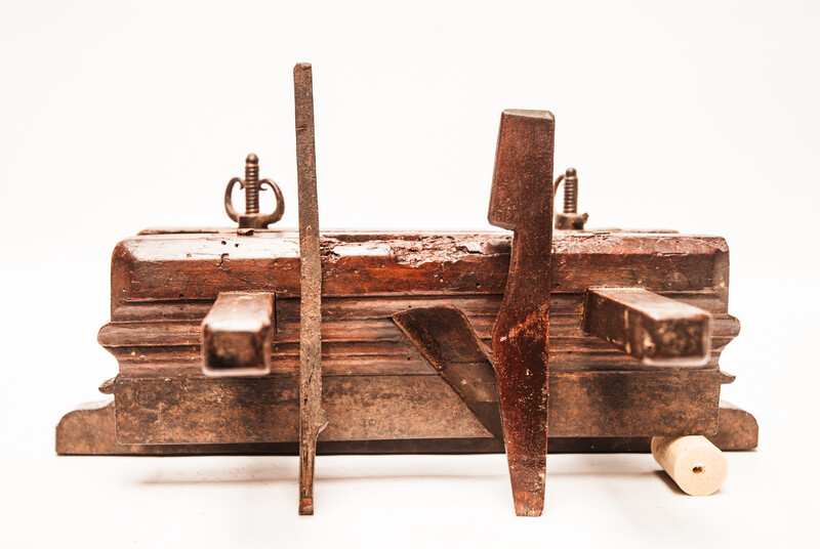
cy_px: 274
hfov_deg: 30.5
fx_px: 1506
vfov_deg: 20.7
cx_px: 410
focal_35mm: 66
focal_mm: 44
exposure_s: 1/5
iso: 100
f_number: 4.2
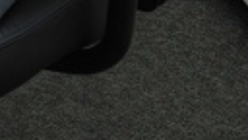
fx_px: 1664
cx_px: -601
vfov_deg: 4.6
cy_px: -289
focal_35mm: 253
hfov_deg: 7.2
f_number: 9
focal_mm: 31
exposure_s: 1/60
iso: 900
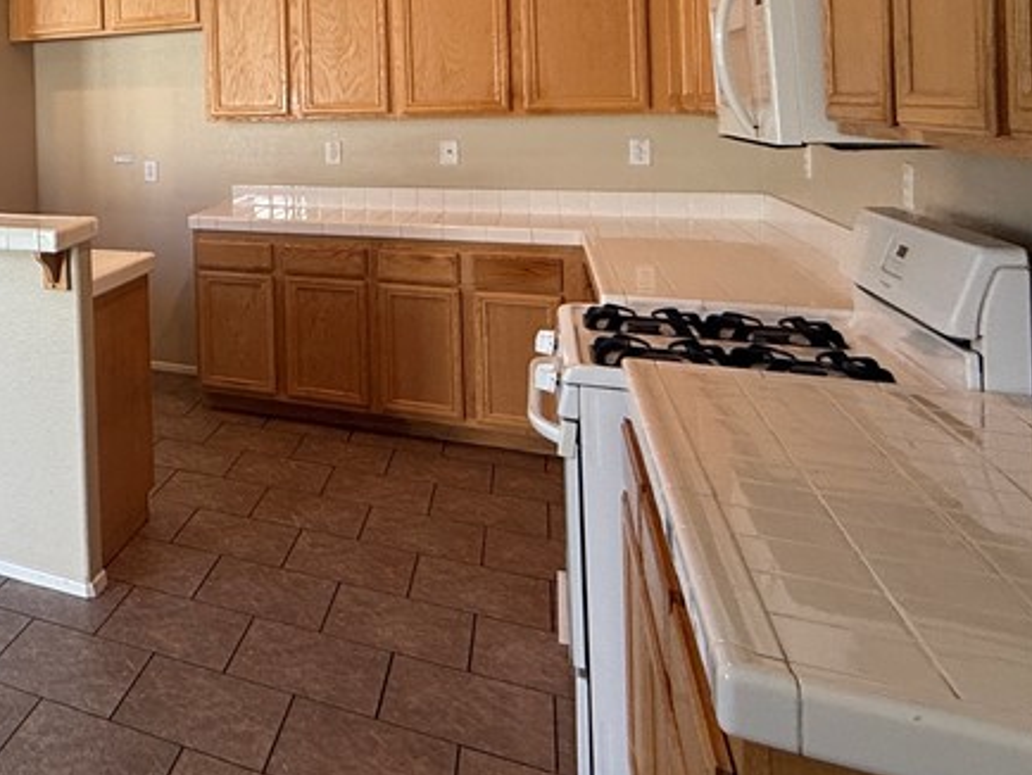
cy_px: 109
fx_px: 984
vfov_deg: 40.4
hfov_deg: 41.2
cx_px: -159
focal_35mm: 33
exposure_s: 1/99
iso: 100
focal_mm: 2.22
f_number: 2.2
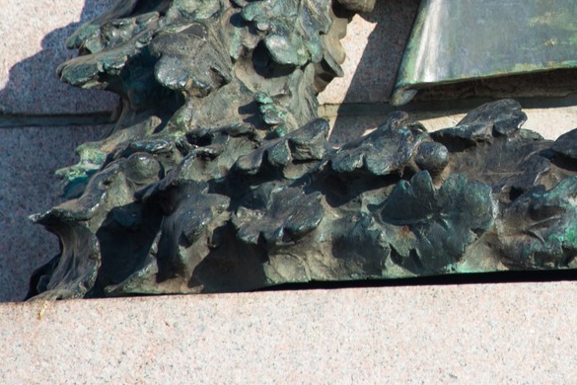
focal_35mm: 736
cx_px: 623
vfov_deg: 1.9
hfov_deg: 2.8
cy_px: -58
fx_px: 11796
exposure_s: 1/160
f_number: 8
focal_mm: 300
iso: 100
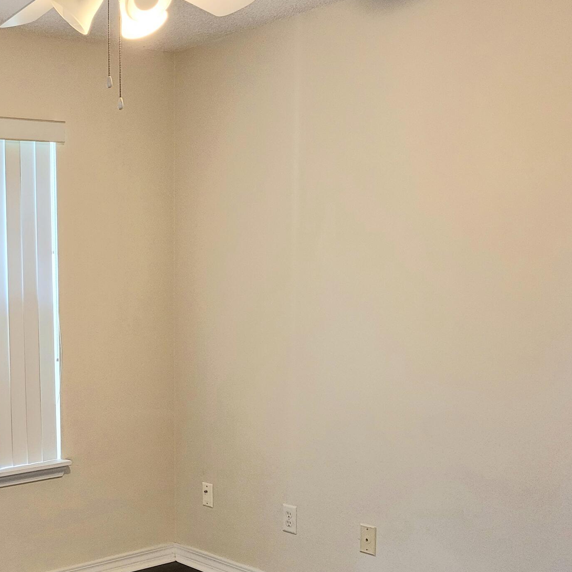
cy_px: 383
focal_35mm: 50
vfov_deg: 33.7
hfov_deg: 32.1
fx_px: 935
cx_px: 39
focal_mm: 5.4
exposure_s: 1/119
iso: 320
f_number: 1.8
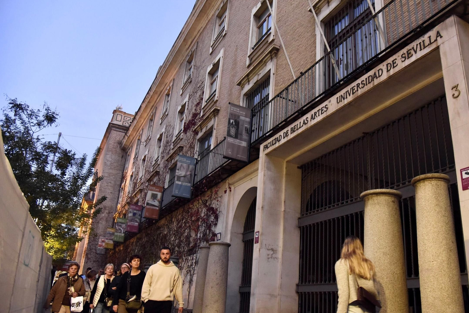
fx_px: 378
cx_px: 283
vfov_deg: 45.0
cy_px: 160
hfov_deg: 63.0
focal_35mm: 29
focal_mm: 24
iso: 5000
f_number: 4
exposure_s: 1/60
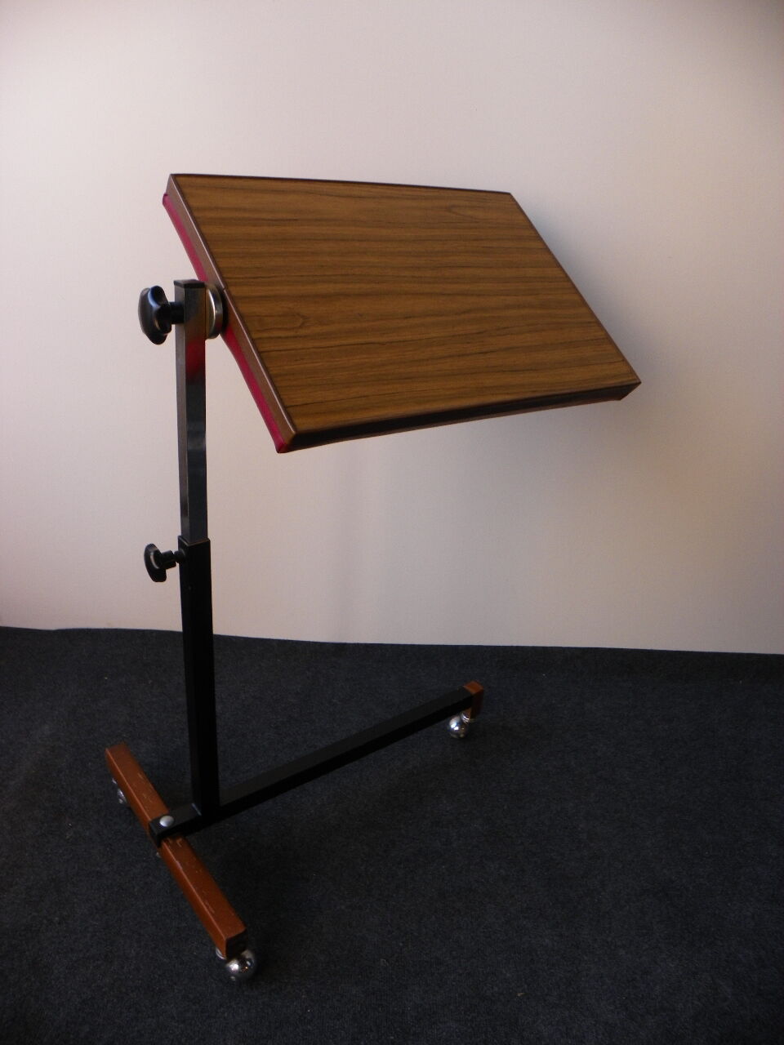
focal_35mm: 26
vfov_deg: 67.3
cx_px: 392
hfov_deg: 53.1
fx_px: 785
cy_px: 522
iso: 64
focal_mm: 4.6
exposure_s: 1/100
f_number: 2.8
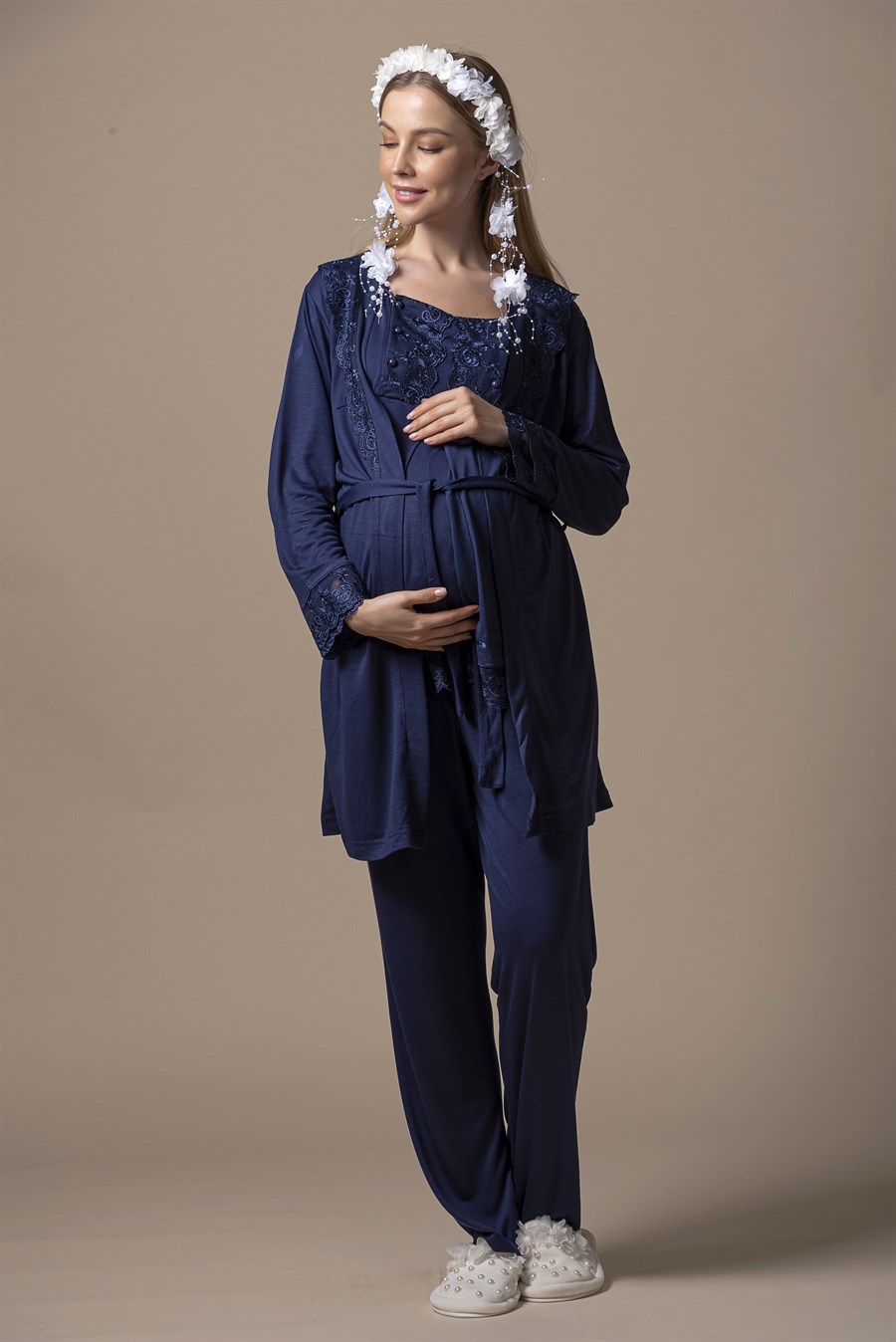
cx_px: 448
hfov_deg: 14.0
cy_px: 671
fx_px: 3655
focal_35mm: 98
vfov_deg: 20.8
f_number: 11
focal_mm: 98
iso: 200
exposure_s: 1/125
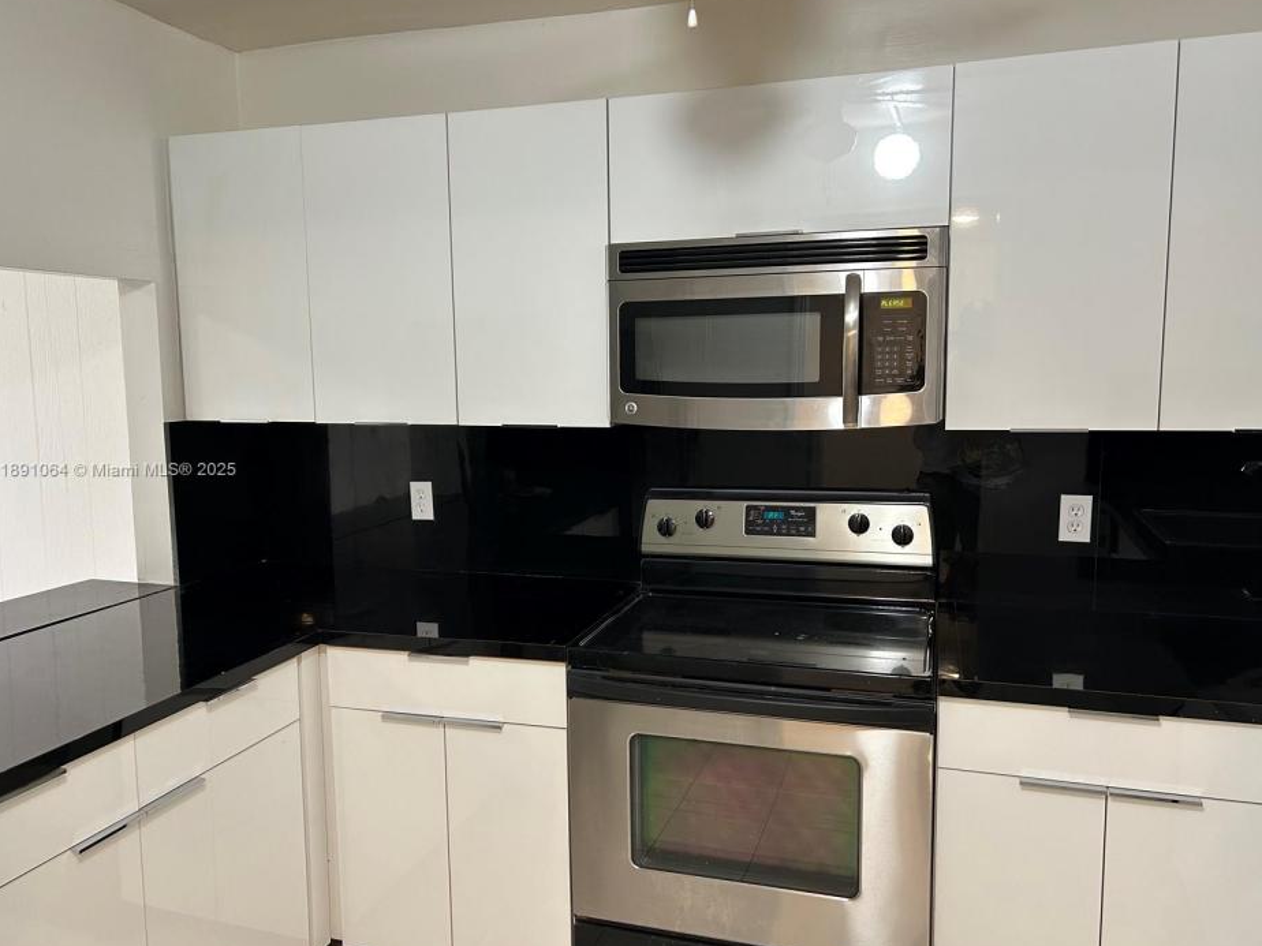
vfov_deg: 51.4
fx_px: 984
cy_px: 471
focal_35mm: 27
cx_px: 630
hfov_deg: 65.3
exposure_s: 1/60
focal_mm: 5.7
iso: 100
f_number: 1.5
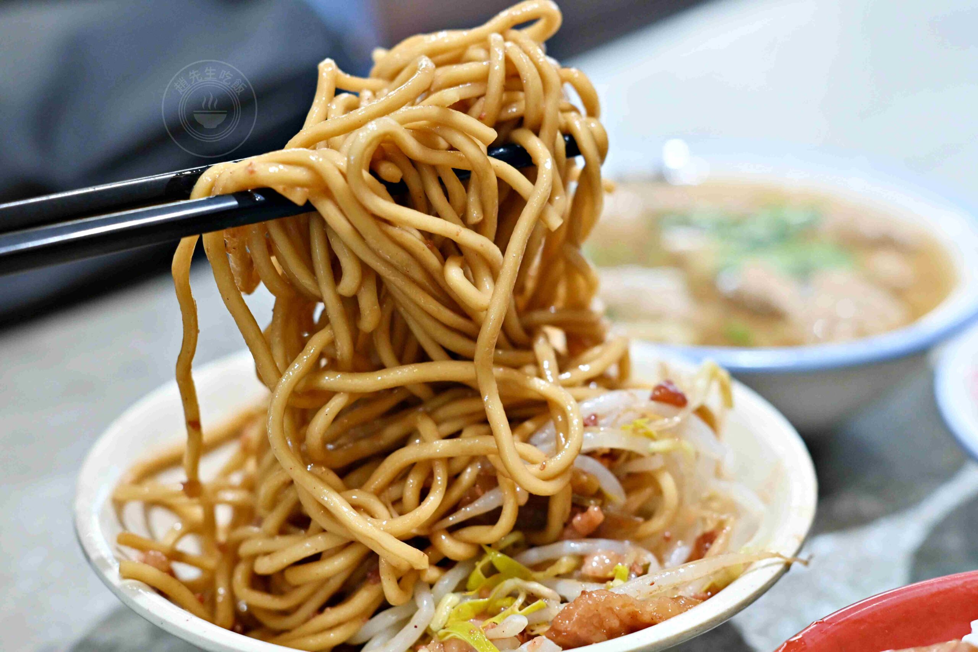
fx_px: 2037
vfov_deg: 18.2
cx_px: 489
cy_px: 326
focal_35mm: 75
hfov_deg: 27.0
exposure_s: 1/200
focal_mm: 50
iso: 1600
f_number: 3.2
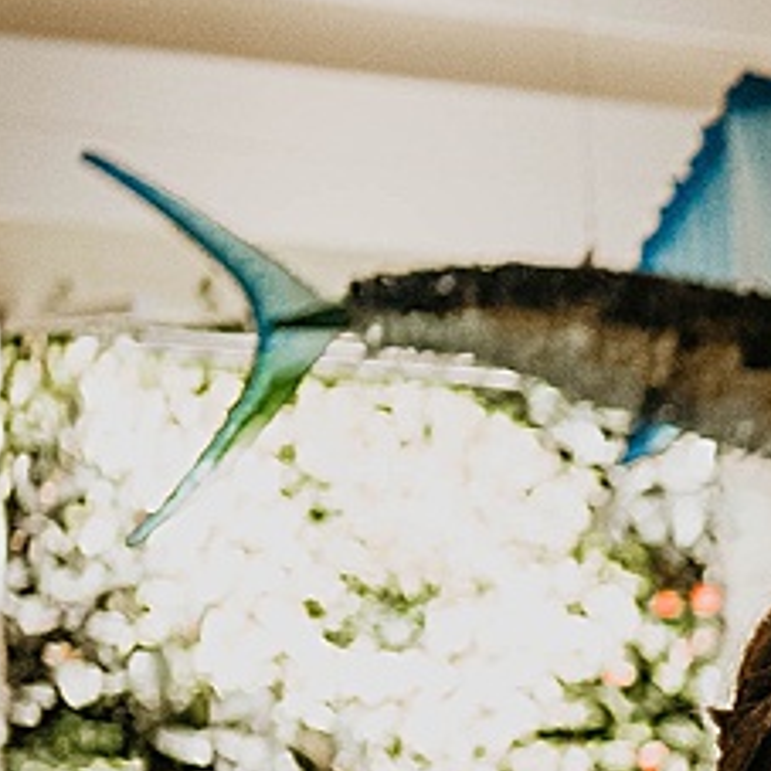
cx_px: 2147
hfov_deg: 7.5
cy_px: 1262
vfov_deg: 8.1
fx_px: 5292
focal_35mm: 210
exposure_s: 1/250
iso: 3200
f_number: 2.8
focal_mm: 35
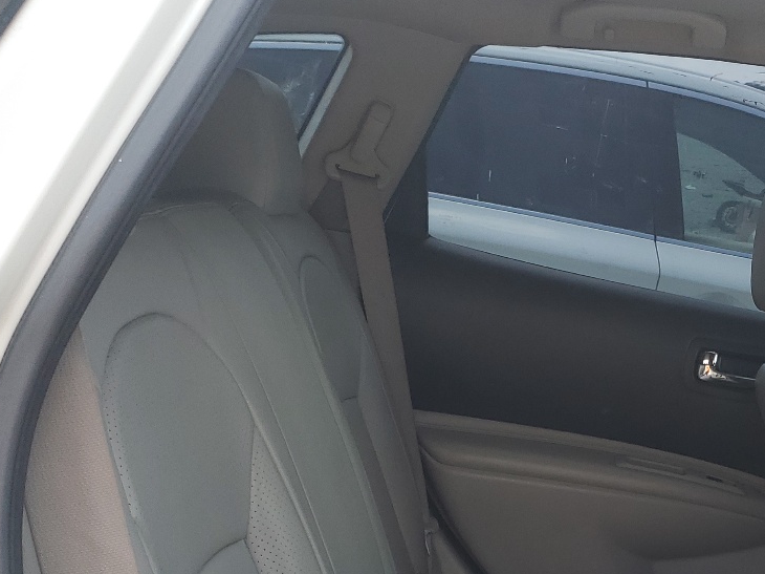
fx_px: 1259
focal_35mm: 57
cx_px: 638
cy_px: 555
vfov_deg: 24.6
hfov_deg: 32.6
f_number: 1.5
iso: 50
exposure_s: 1/217
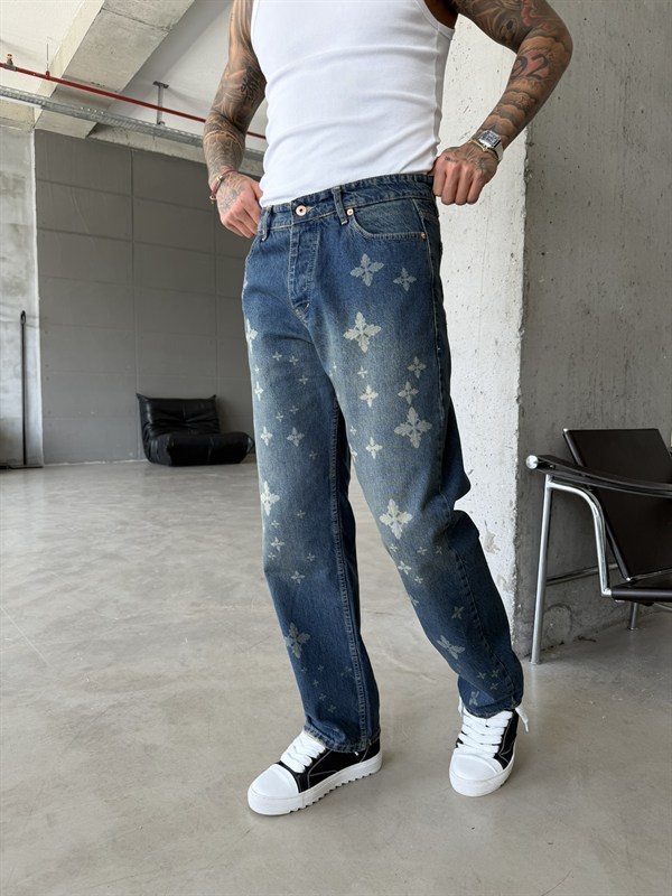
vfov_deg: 71.6
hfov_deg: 56.8
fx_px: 621
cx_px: 336
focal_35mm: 24
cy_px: 448
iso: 80
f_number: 1.78
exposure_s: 1/131
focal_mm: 6.76
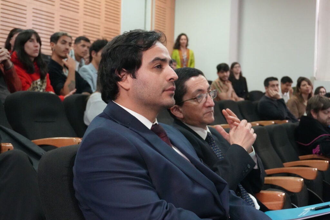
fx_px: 509
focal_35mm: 56
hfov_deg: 35.9
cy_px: 110
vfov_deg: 24.4
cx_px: 165
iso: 6400
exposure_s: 1/100
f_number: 5.6
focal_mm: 37
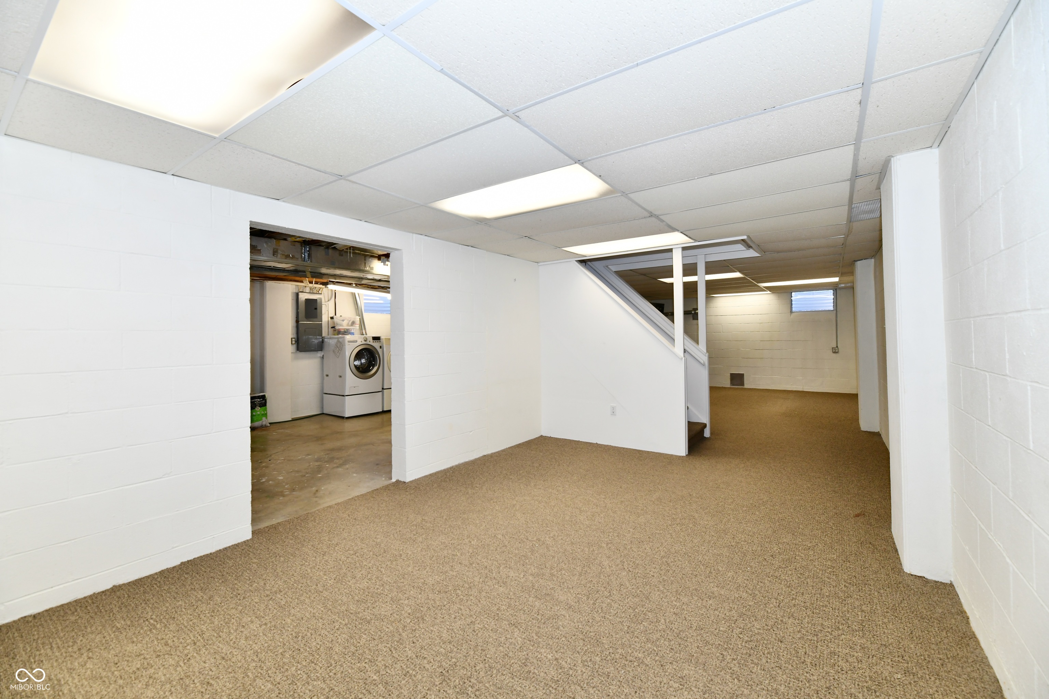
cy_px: 350
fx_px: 408
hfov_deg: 104.3
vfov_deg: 81.2
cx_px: 524
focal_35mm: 14
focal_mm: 14
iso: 640
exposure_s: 1/60
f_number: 6.3
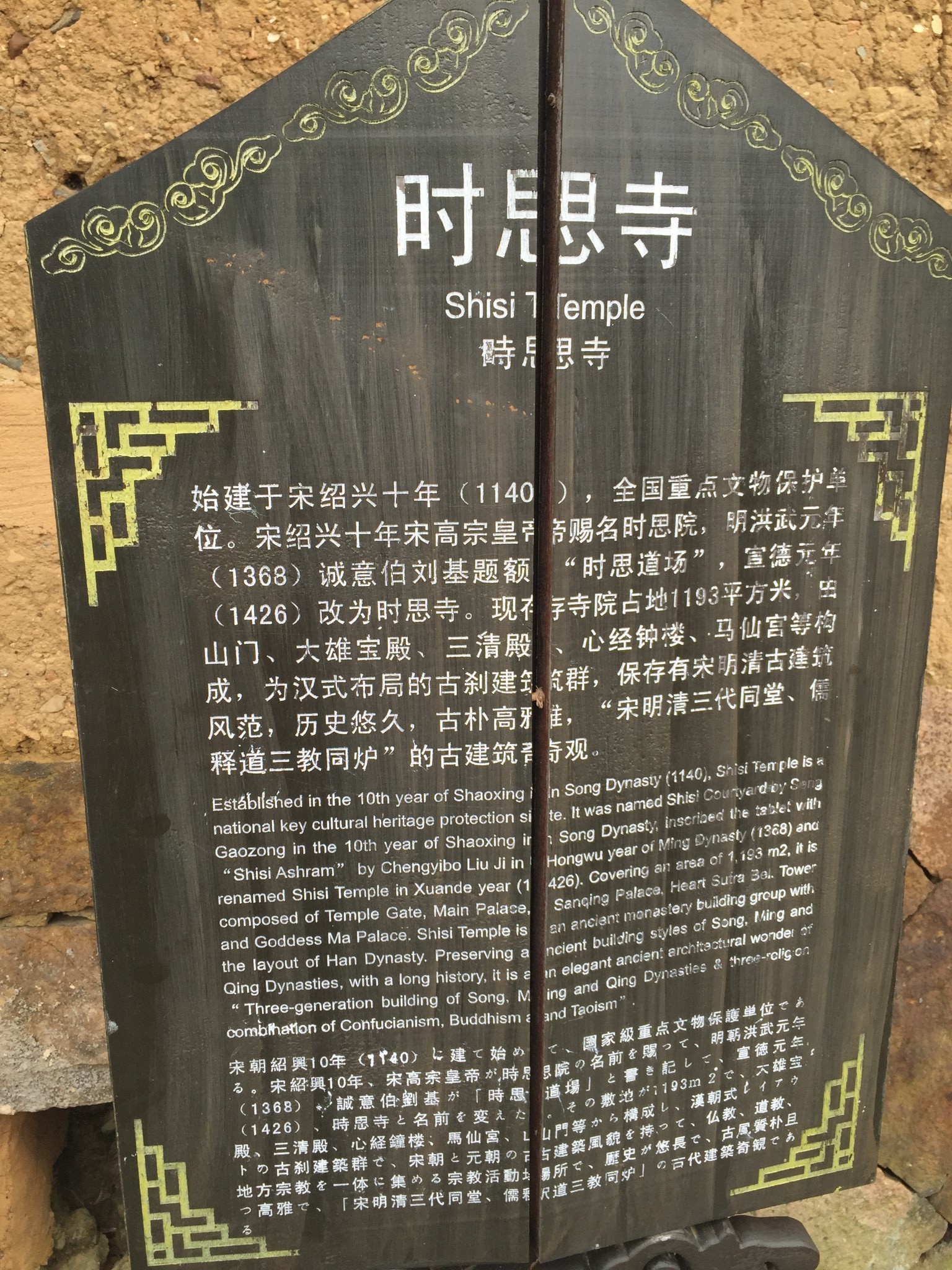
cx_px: 476
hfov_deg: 48.2
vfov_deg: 61.7
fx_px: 1063
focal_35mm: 29
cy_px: 635
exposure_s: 1/439
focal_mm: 4.15
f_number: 2.2
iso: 32
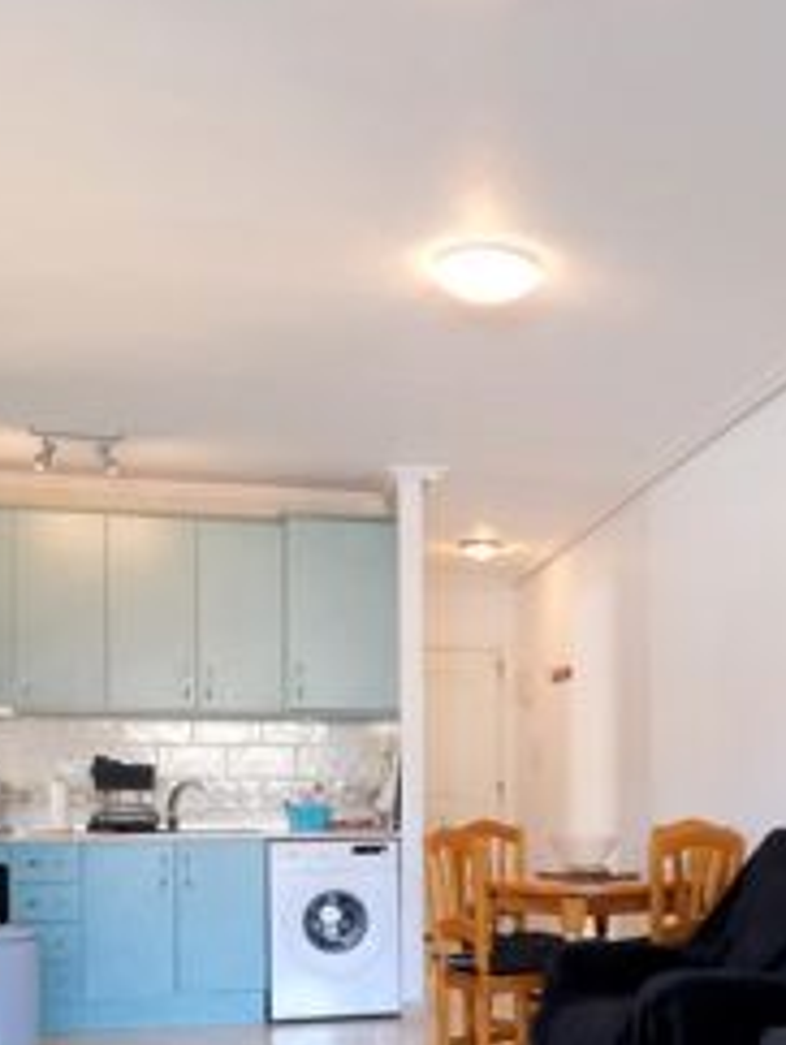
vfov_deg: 42.3
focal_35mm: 42
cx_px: 762
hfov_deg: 32.1
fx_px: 1269
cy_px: 866
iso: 4000
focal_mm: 10
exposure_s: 1/180
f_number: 5
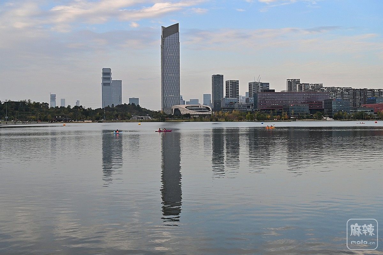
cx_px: 192
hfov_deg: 47.4
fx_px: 436
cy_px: 128
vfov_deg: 32.6
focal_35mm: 41
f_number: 8
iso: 220
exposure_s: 1/200
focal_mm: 41
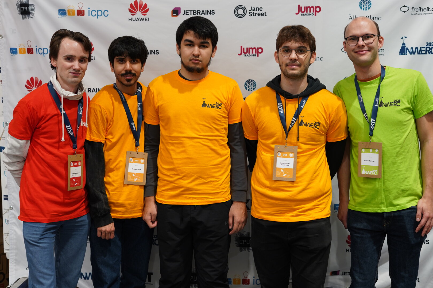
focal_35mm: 50
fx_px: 601
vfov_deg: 27.0
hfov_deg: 39.6
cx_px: 216
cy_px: 144
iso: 640
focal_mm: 50
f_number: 2.8
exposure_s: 1/40
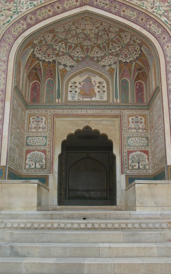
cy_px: 137
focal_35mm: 40
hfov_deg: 32.0
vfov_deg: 49.3
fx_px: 298
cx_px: 88
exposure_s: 1/180
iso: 800
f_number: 8
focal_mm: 26
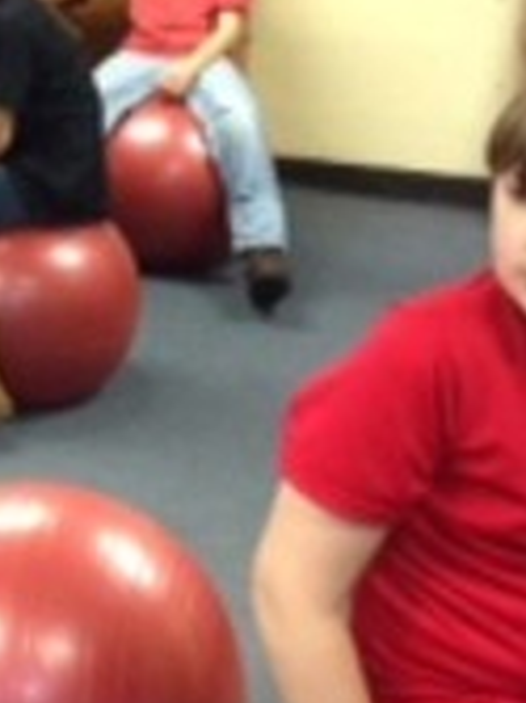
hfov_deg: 14.6
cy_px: 189
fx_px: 1927
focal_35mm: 95
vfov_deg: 20.5
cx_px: -223
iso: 320
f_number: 2.4
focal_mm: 4.13
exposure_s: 1/20
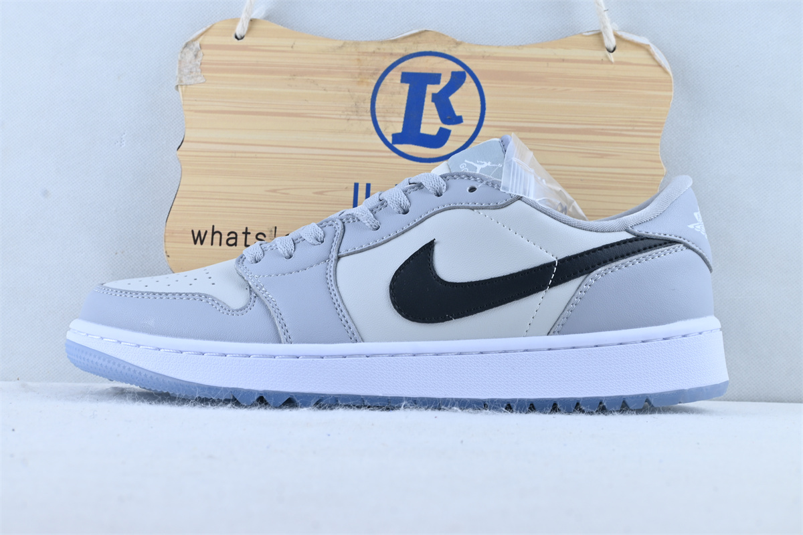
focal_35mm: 47
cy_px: 268
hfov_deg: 41.7
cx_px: 402
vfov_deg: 28.5
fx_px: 1054
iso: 100
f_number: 10
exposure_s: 1/13
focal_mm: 31.5
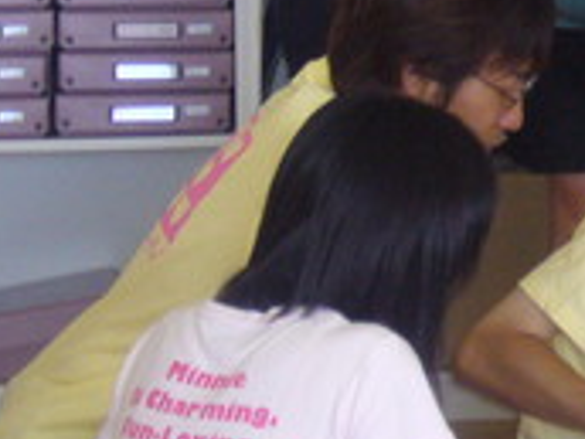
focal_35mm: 244
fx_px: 4124
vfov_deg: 6.1
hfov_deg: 8.0
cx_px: 769
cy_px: -15
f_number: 4.4
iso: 250
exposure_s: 1/60
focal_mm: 13.9
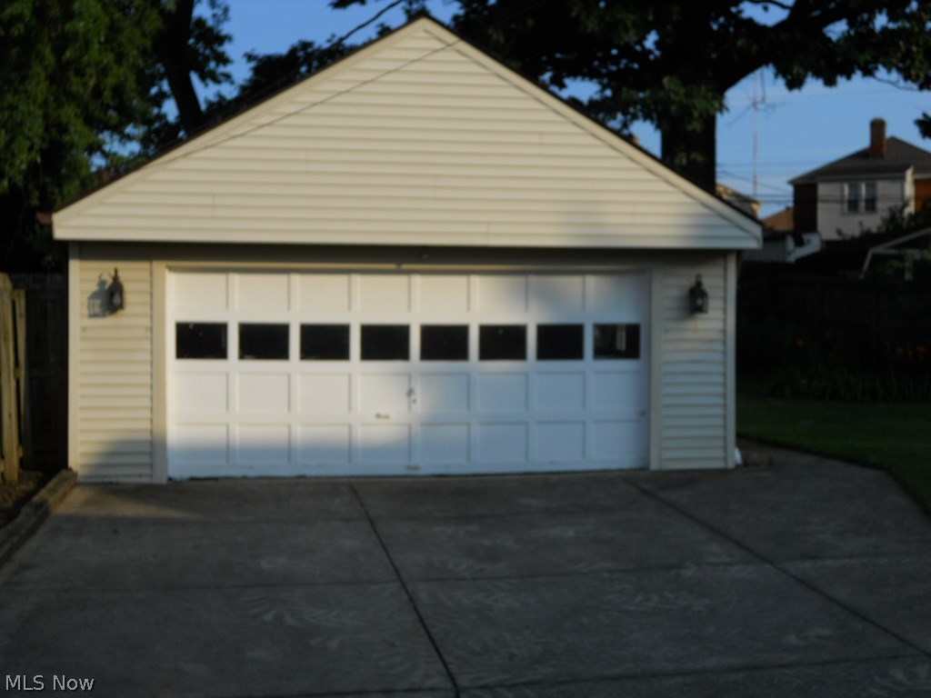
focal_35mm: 46
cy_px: 349
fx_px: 1237
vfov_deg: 31.5
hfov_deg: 41.2
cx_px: 466
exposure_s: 1/800
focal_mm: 8.3
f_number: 3.4
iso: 80
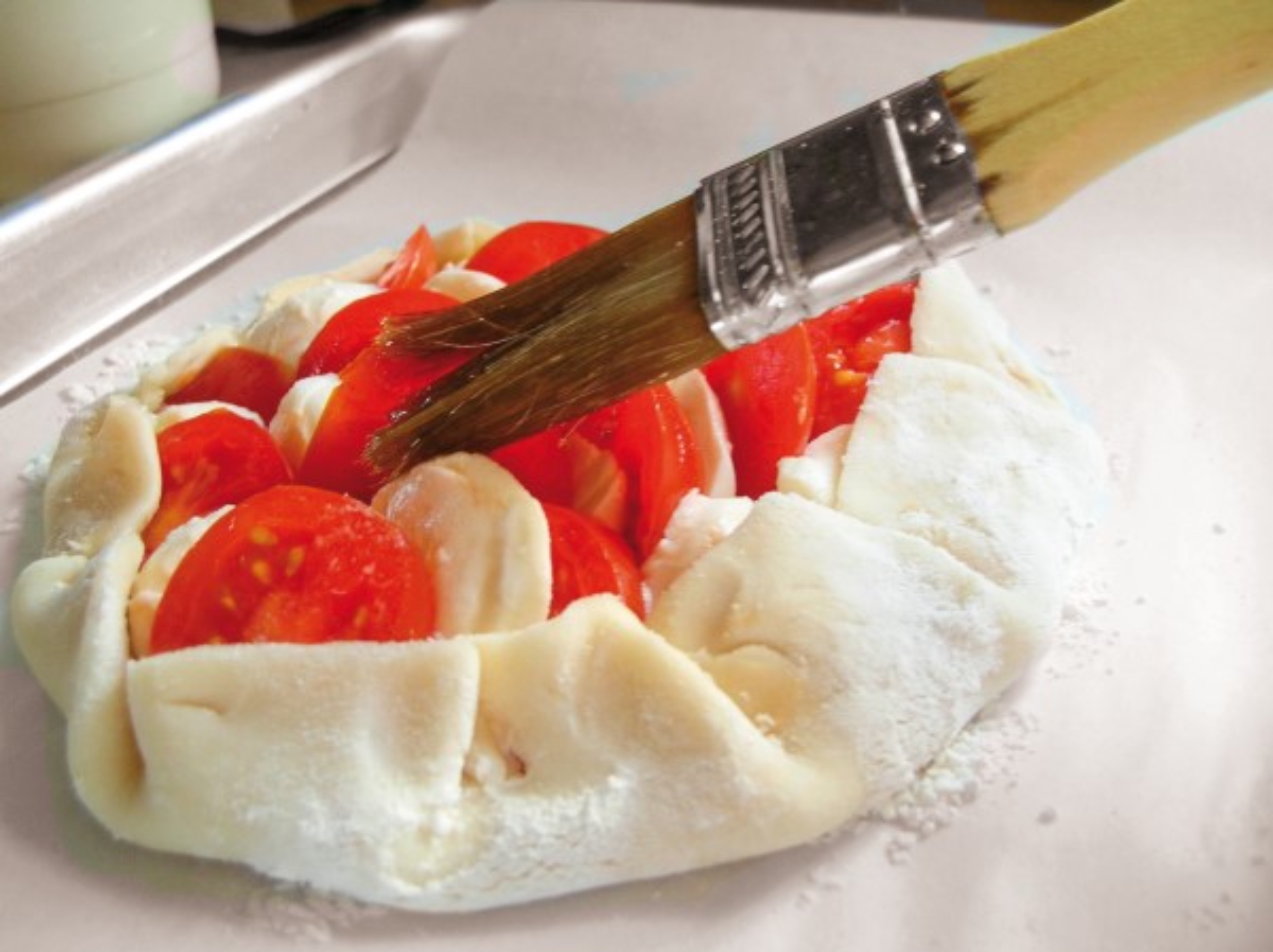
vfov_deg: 39.6
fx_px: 1323
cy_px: 476
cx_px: 636
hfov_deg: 51.4
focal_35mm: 36
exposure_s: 1/13
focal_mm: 6
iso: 50
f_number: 2.7
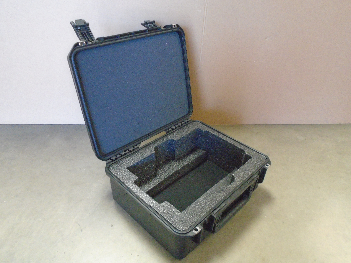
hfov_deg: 67.3
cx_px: 176
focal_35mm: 26
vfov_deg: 53.1
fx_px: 264
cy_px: 132
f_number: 3.2
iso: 800
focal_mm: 4.6
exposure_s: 1/50
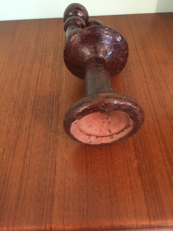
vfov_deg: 61.7
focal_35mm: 29
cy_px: 116
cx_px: 86
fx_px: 193
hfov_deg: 48.2
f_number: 2.2
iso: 250
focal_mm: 4.15
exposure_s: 1/20
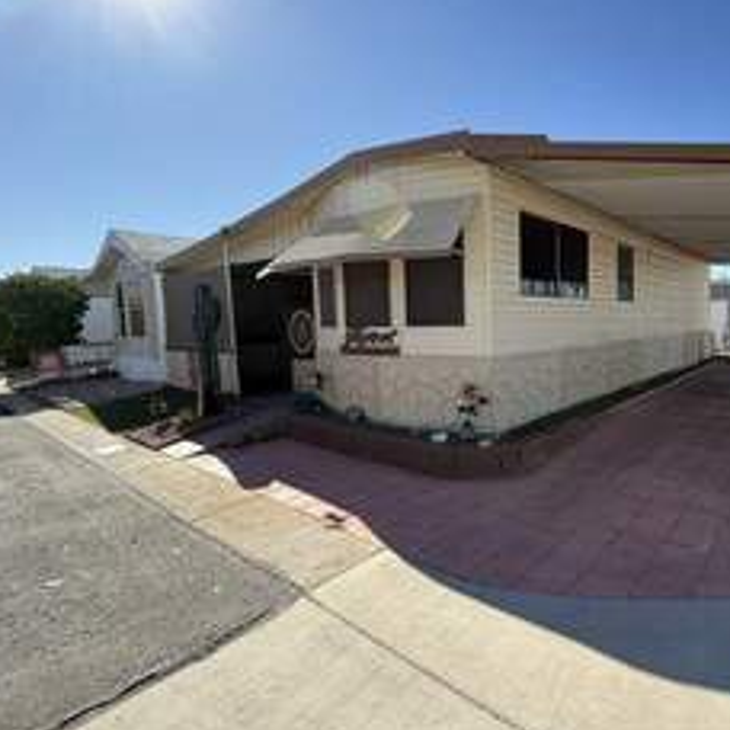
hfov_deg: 73.7
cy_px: 351
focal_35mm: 19
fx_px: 453
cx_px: 522
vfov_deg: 77.6
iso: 64
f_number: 2.2
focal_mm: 2.22
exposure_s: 1/970
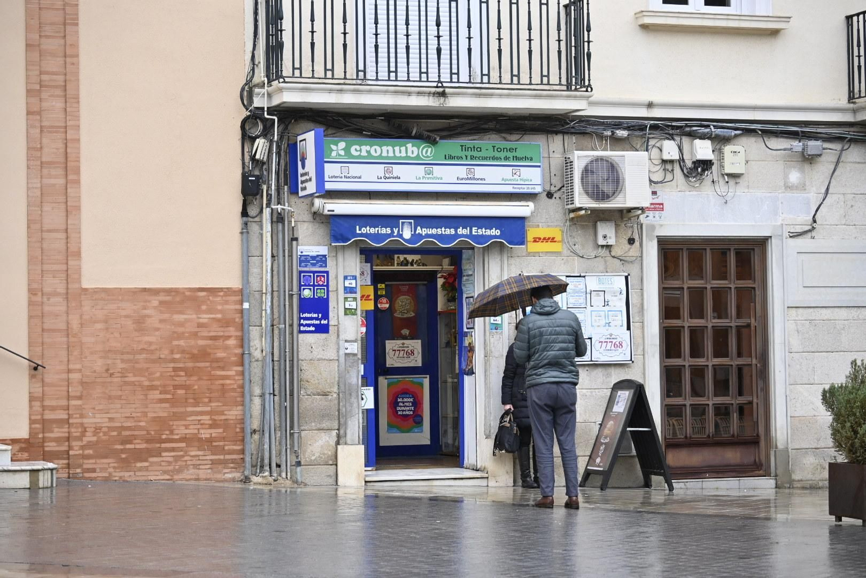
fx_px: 2093
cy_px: 289
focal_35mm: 87
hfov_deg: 23.4
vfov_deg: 15.7
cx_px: 433
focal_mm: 58
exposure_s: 1/250
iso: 640
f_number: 4.5
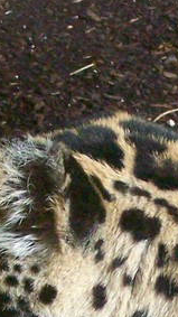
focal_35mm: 291
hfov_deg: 4.2
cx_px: 172
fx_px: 2444
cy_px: 464
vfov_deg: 7.3
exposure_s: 1/80
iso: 400
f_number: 3.1
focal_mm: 9.8
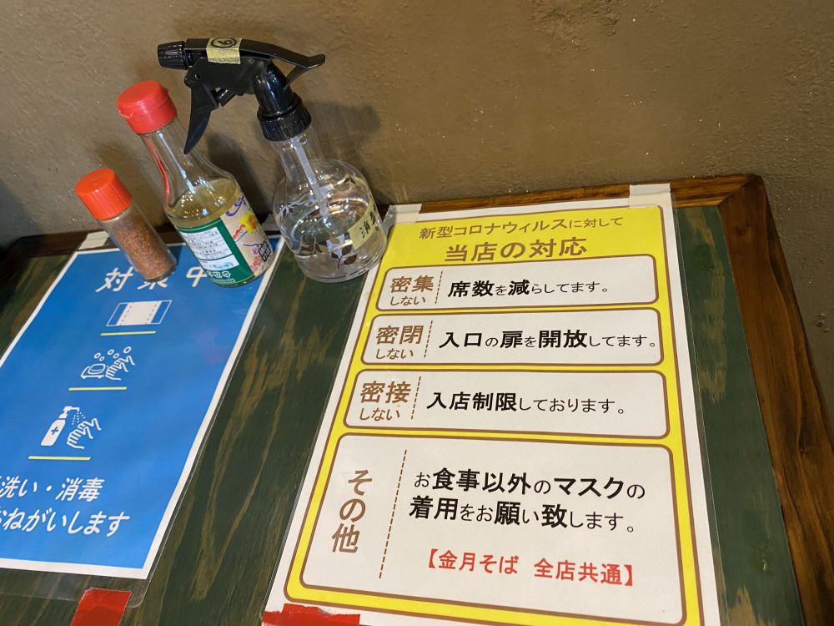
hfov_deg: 67.3
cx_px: 417
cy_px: 313
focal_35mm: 26
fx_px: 626
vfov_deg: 53.1
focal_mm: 4.25
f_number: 1.8
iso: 200
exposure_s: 1/60
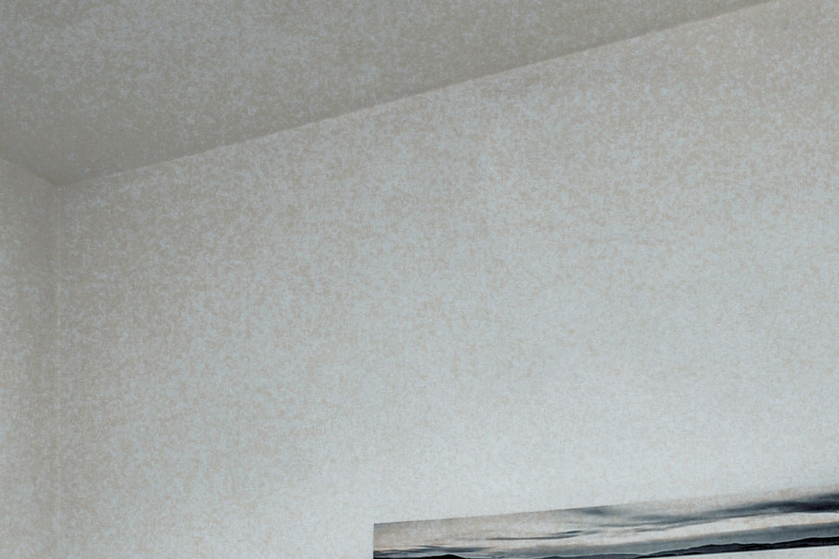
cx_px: 207
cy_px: 843
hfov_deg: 30.9
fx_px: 1491
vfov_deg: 18.7
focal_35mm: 64
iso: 200
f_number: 8
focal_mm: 10
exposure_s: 1/8
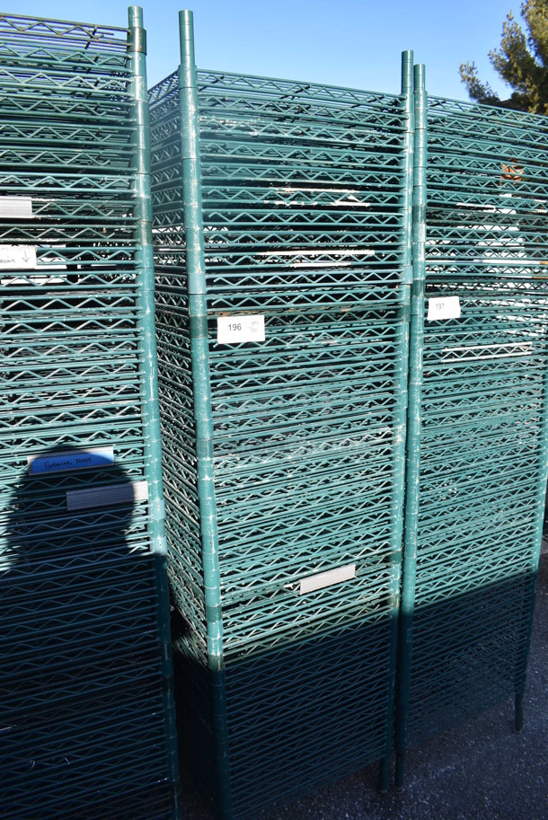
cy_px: 410
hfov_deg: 48.0
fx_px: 616
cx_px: 274
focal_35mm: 27
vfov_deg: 67.3
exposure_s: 1/320
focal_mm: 18
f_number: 7.1
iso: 200
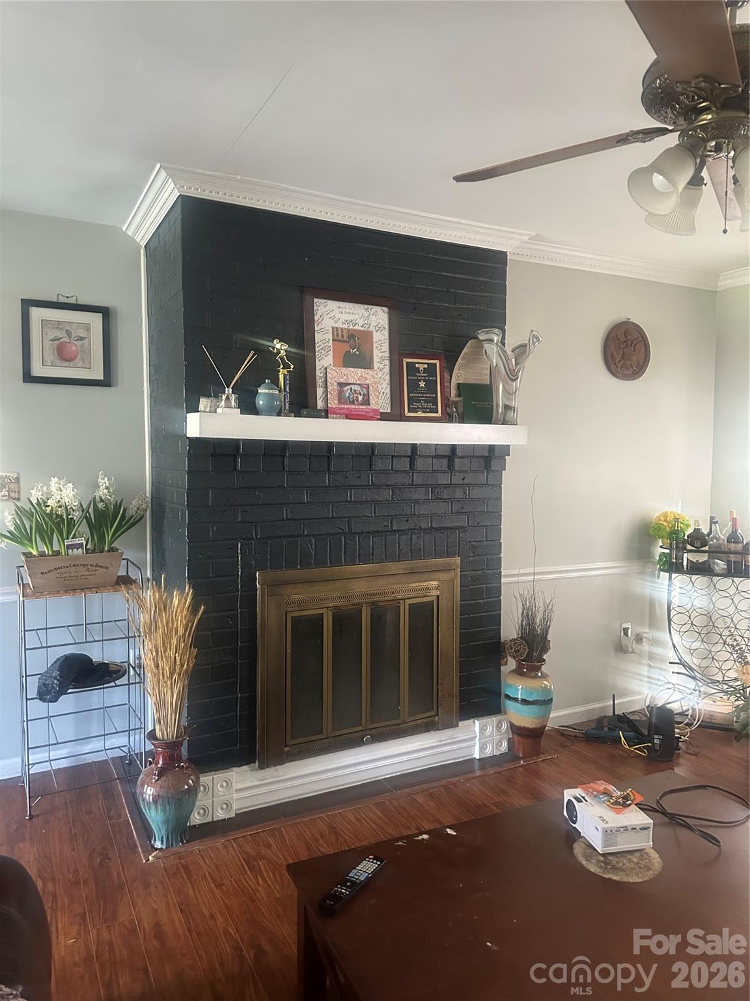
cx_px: 375
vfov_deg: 71.6
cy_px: 500
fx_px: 693
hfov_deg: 56.8
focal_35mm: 24
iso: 640
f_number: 1.78
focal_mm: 6.86
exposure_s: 1/60
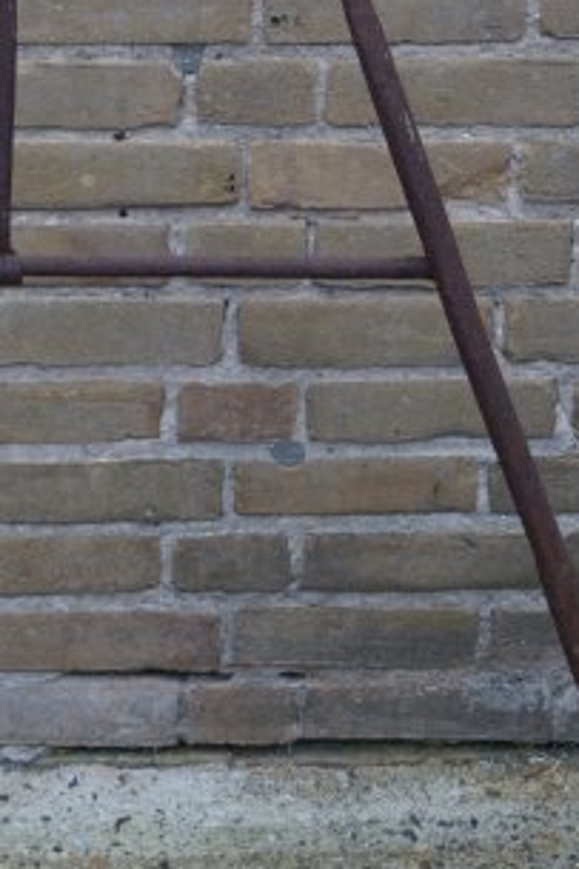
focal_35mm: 123
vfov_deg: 16.3
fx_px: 2971
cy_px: -33
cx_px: -68
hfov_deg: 11.0
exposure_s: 1/80
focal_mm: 26
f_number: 4
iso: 100
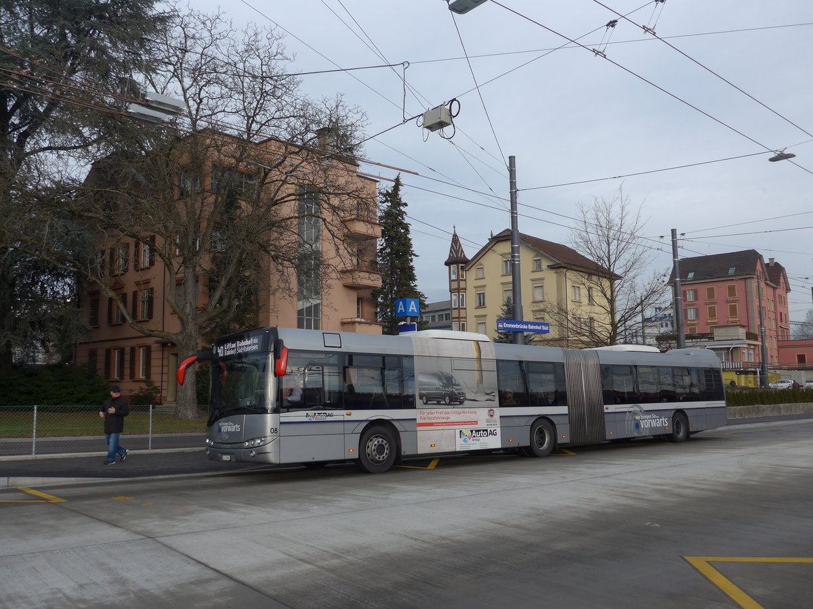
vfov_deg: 48.2
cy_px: 304
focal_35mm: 29
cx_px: 406
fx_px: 681
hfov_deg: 61.7
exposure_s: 1/400
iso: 80
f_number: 2.8
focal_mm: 6
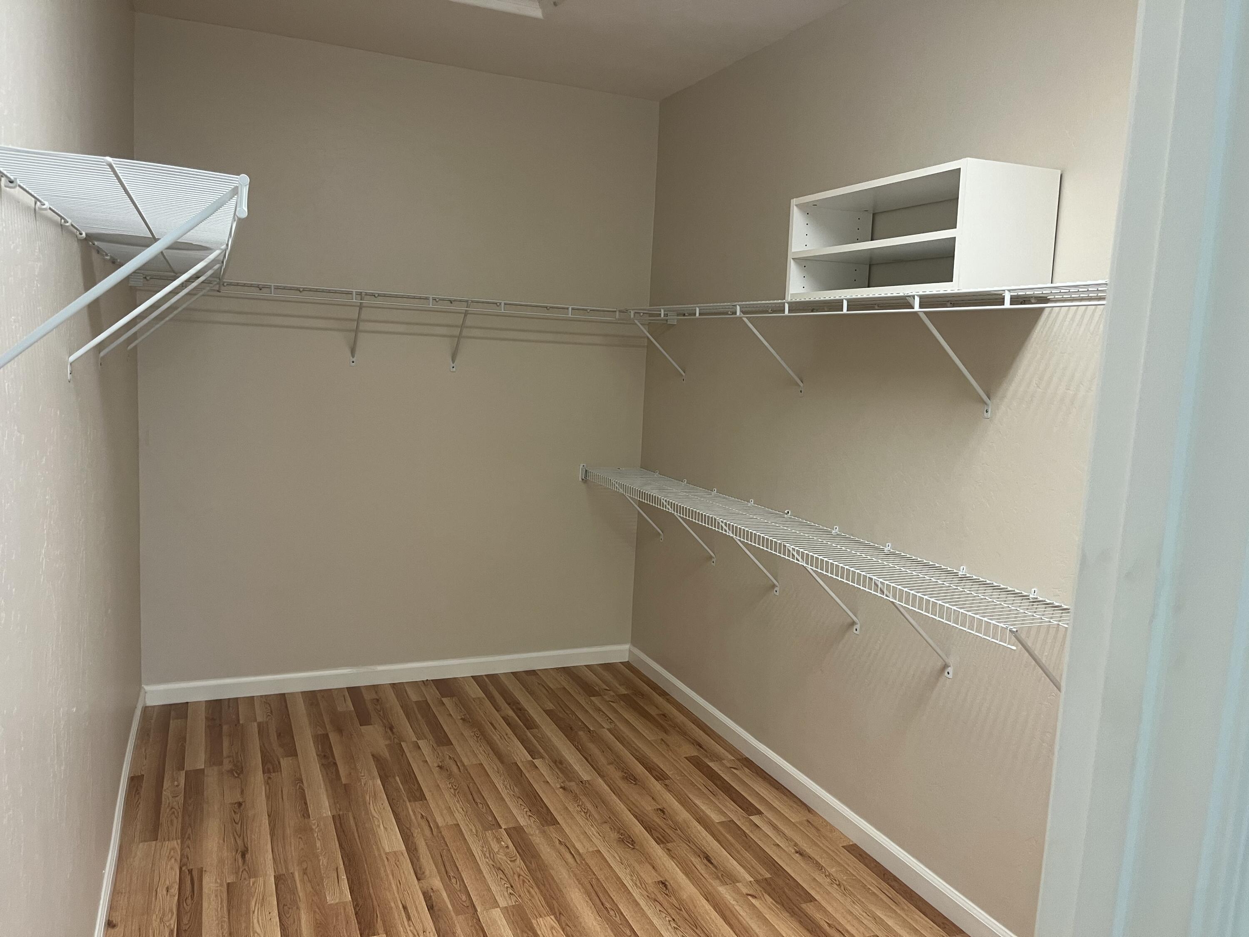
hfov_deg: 67.3
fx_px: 938
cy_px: 468
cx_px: 624
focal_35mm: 26
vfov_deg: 53.1
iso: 80
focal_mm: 5.1
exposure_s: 1/60
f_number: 1.6
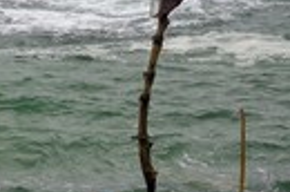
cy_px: 2
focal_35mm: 162
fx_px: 1302
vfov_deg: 8.4
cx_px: -89
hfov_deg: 12.3
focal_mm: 50
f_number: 10
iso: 400
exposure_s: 1/400
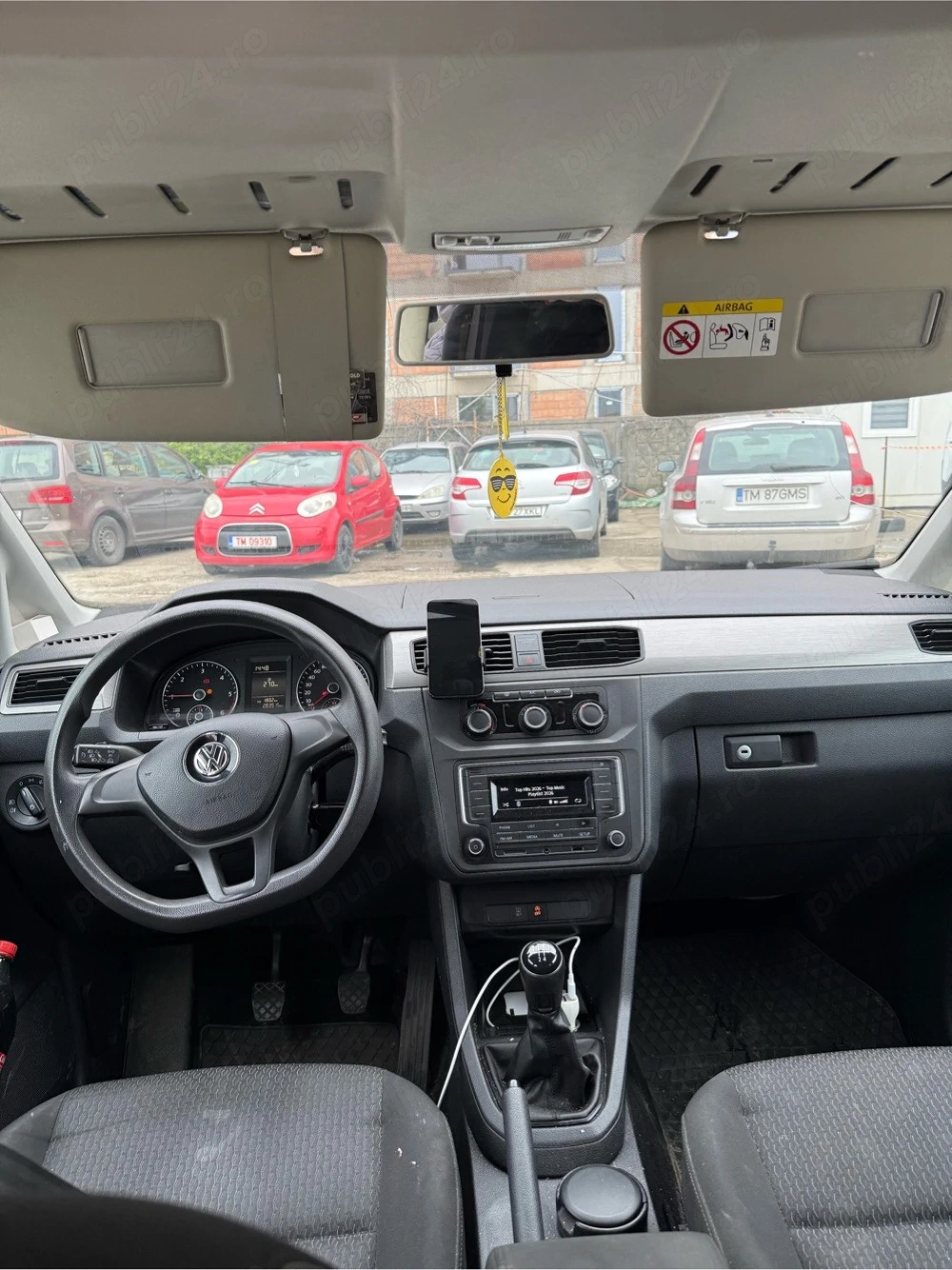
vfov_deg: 71.6
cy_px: 635
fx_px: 880
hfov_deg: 56.8
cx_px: 476
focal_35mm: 24
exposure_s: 1/252
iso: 100
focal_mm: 6.76
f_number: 1.78
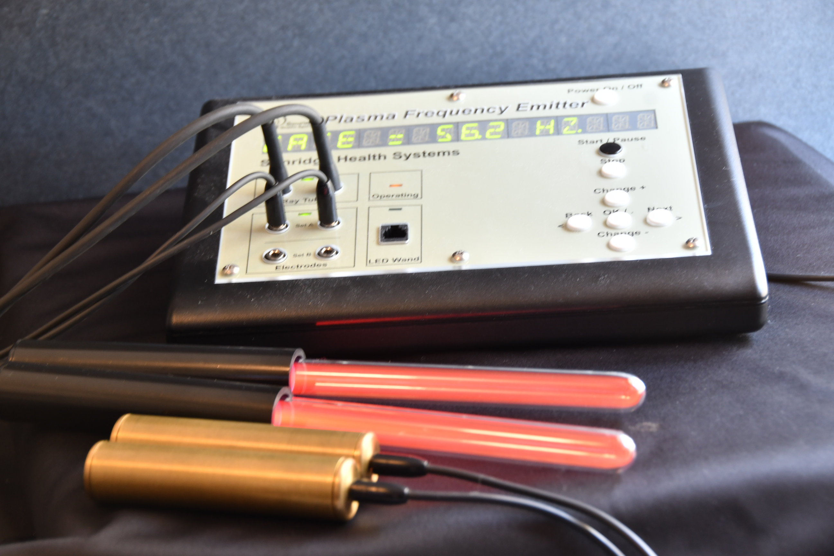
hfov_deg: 19.5
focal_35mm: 105
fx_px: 2432
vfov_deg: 13.0
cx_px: 417
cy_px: 278
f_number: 7.1
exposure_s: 1/10
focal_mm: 70
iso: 320
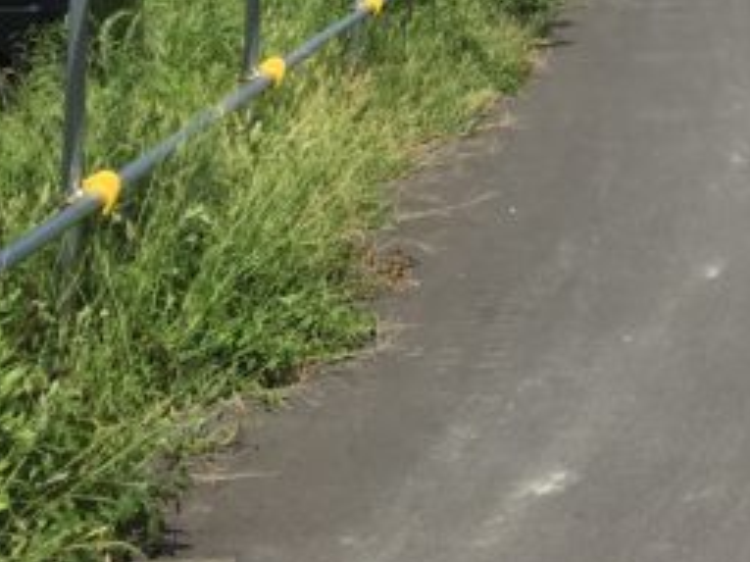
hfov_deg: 20.4
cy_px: -303
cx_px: 847
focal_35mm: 91
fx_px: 1971
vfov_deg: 15.0
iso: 25
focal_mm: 4.15
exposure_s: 1/2653
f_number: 2.2
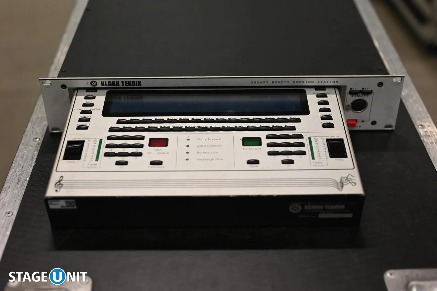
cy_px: 146
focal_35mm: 50
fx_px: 607
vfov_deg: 27.0
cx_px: 218
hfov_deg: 39.6
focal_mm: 50
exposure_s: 1/125
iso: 900
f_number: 2.8
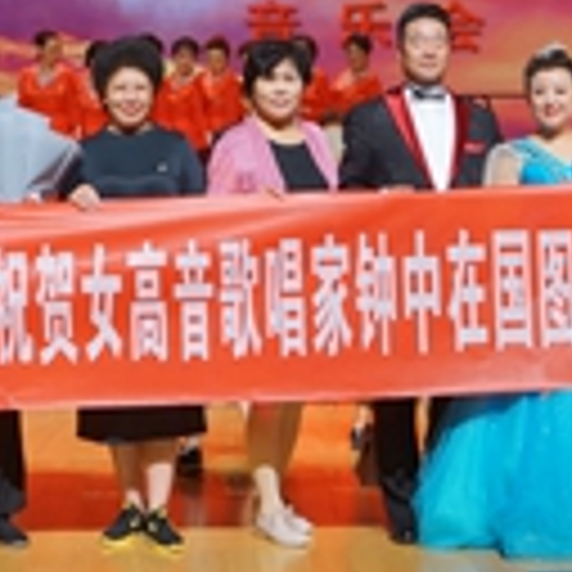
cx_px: 342
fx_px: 1795
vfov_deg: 17.9
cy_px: 113
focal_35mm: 96
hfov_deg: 18.1
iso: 400
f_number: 3.2
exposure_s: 1/200
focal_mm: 16
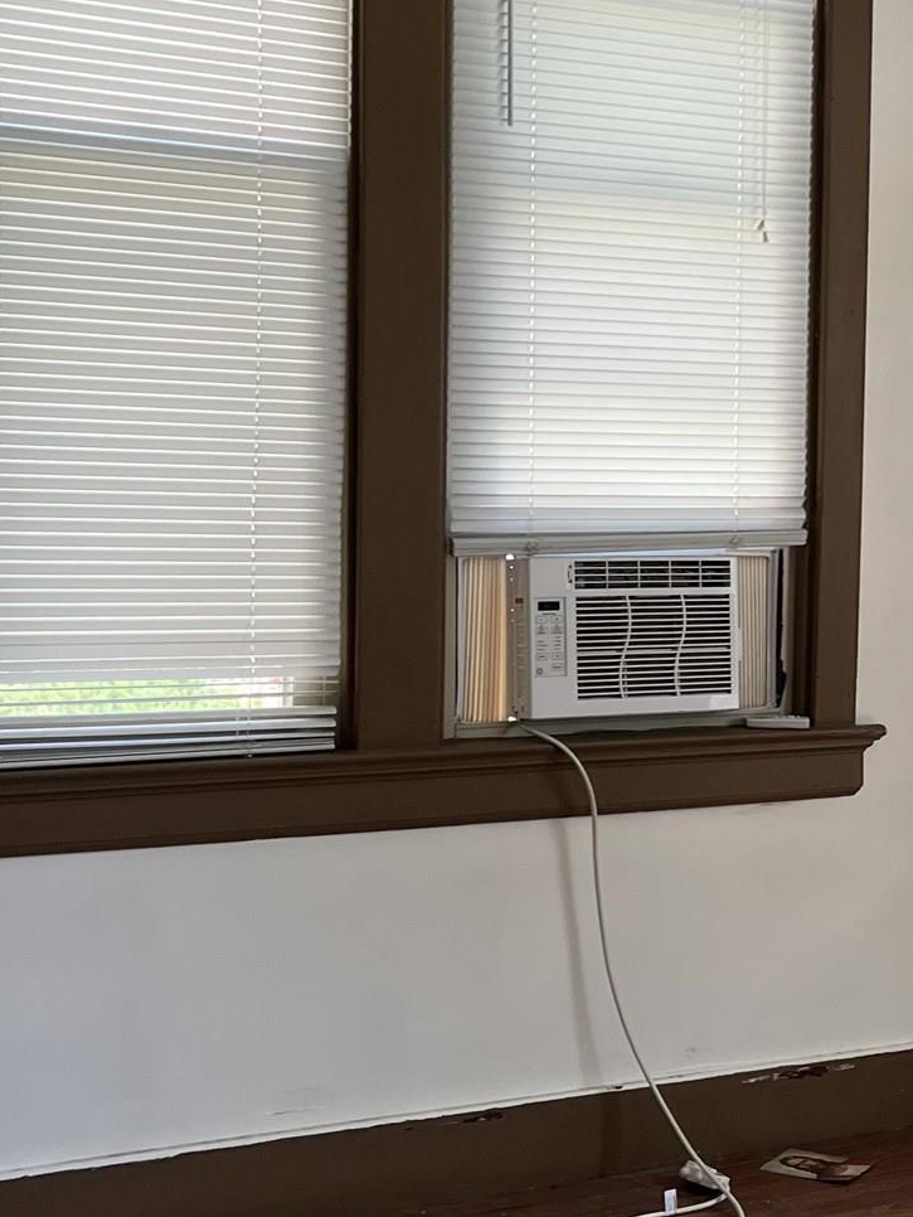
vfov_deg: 31.2
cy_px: 547
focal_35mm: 62
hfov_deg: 22.6
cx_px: 951
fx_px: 2179
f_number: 1.6
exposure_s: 1/121
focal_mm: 5.1
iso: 100
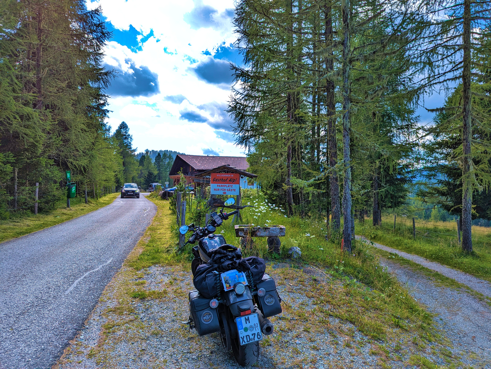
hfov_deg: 71.5
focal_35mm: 24
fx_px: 341
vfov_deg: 56.9
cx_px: 246
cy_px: 184
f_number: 1.85
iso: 40
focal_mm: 6.81
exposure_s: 1/1742
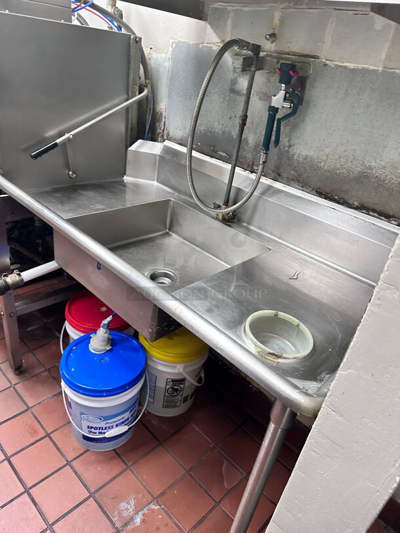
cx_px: 200
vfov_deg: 71.6
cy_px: 266
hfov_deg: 56.8
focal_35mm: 24
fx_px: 370
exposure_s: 1/60
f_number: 1.78
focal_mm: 6.86
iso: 500
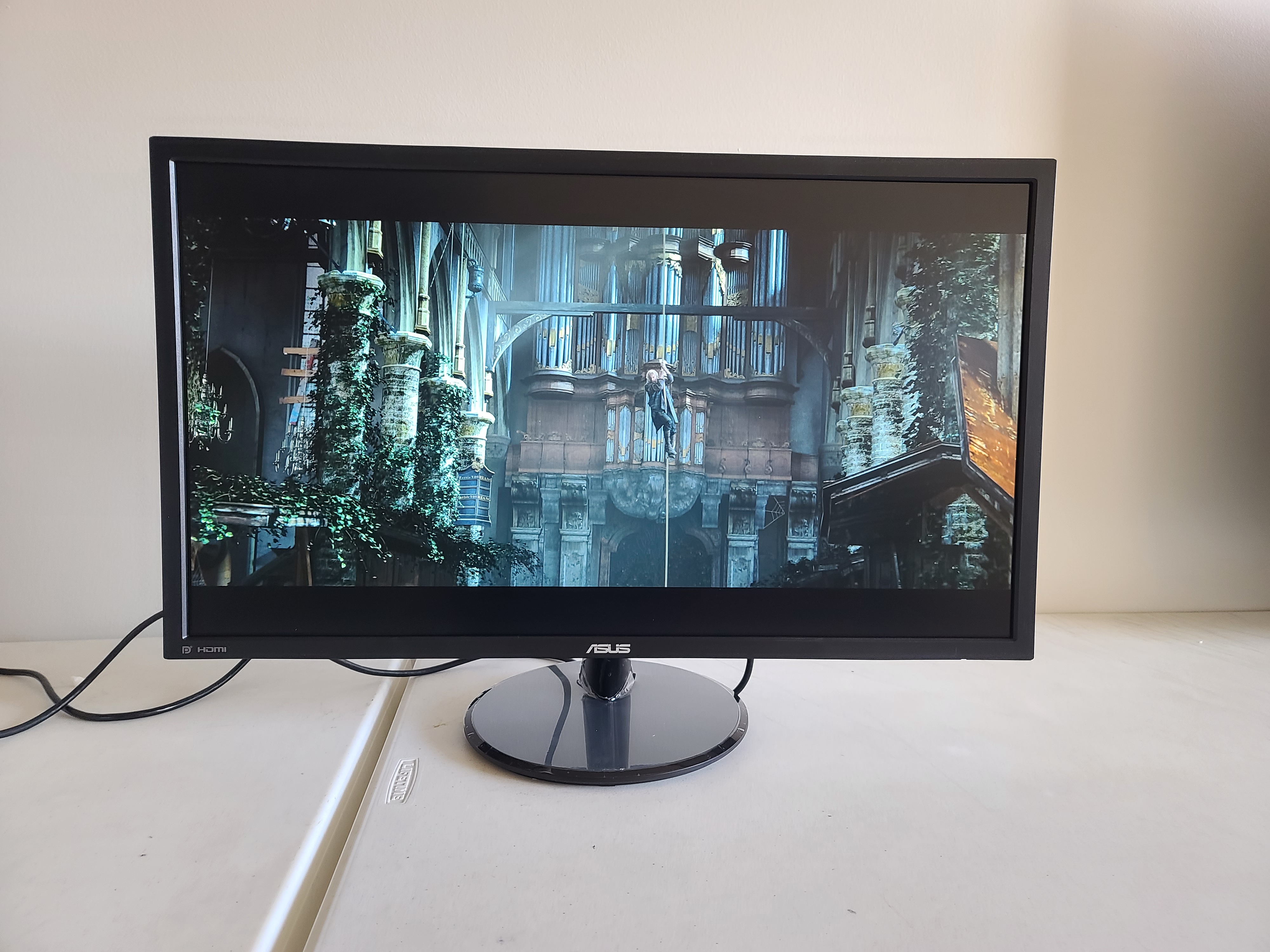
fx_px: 917
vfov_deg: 54.9
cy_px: 476
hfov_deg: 69.4
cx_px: 635
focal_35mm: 25
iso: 200
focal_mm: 7
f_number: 1.8
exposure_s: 1/39
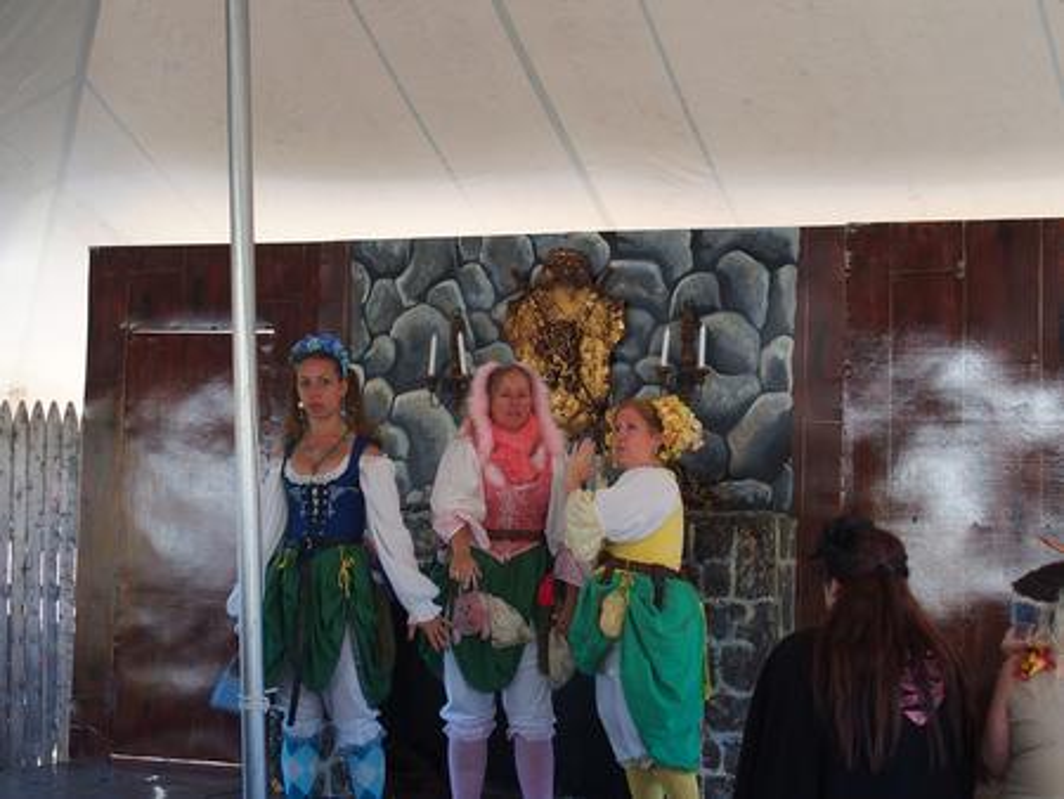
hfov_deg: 33.8
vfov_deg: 25.7
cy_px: 400
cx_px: 532
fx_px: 1753
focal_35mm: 57
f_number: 2.8
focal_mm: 12
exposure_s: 1/125
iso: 100
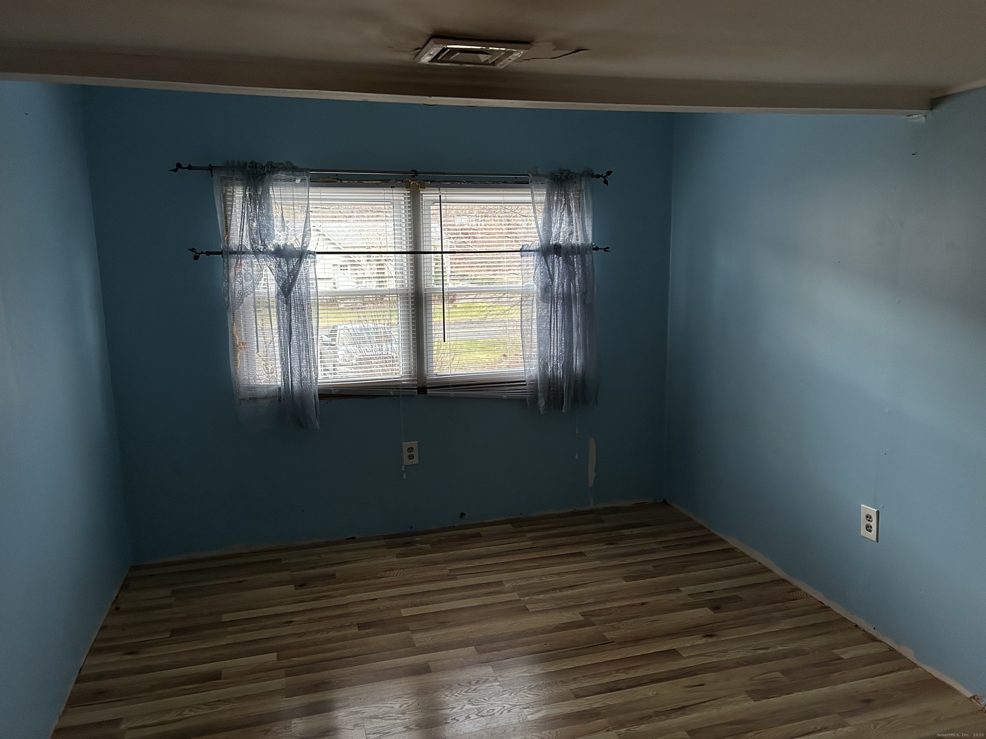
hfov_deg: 67.3
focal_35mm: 26
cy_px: 370
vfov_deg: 53.1
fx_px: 741
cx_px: 493
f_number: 1.5
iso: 500
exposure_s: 1/40
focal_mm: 5.7
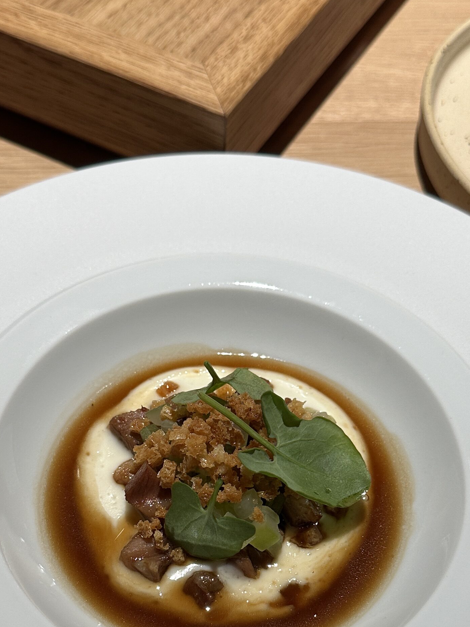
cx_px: 221
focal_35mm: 52
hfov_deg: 28.0
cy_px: 493
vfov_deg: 35.7
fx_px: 941
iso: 100
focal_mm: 6.86
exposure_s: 1/91
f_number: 1.78
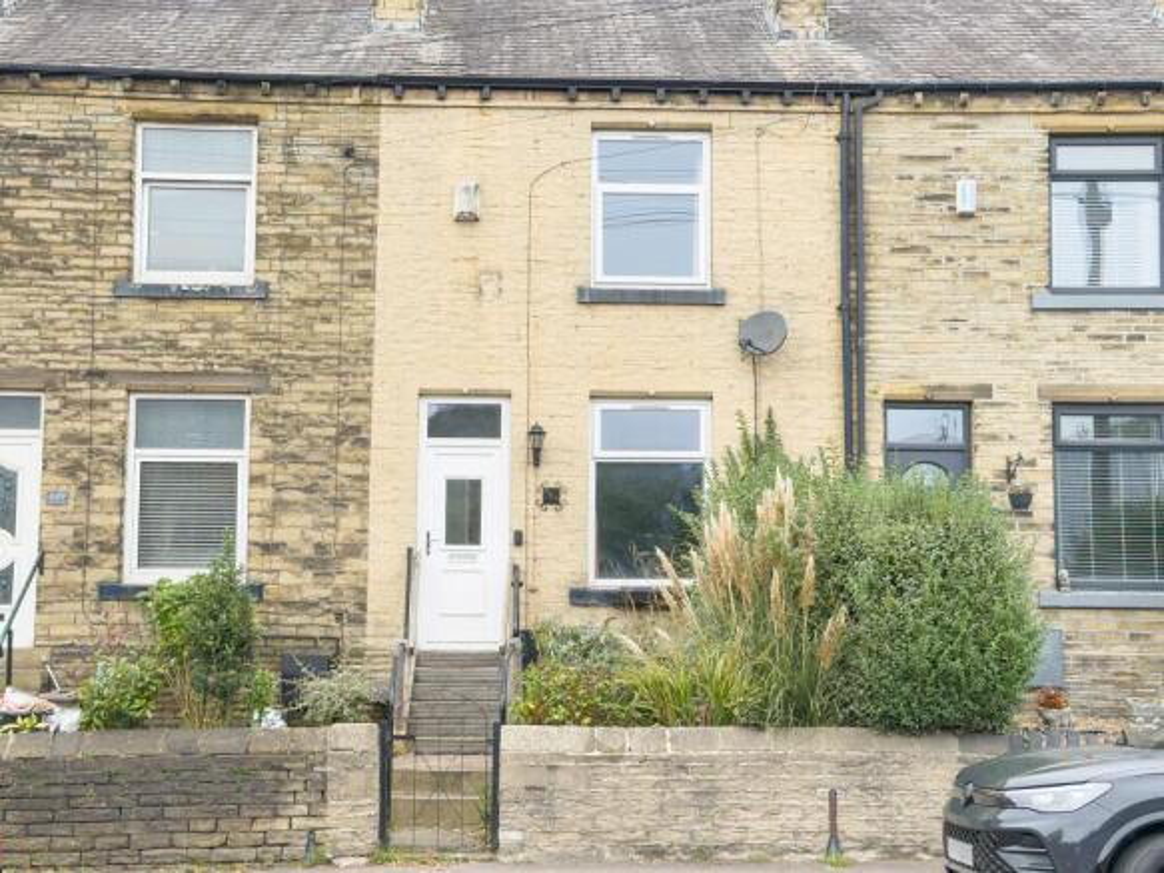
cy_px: 436
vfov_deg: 30.3
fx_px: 1614
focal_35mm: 48
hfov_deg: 39.7
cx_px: 582
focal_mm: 6.76
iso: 64
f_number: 1.8
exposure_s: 1/500
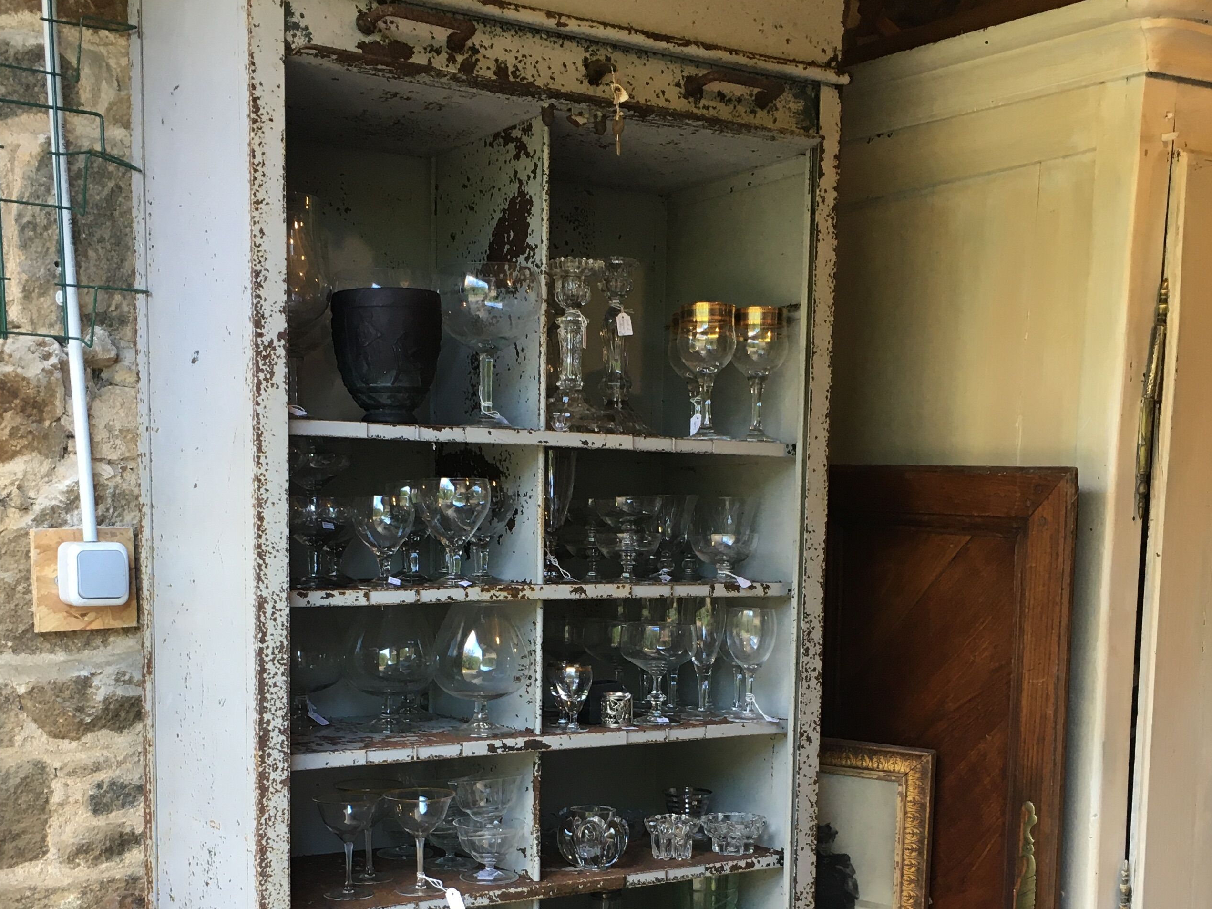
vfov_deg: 30.7
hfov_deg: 41.2
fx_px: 1610
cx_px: 546
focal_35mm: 46
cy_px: 734
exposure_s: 1/33
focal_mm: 4.15
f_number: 2.2
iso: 64
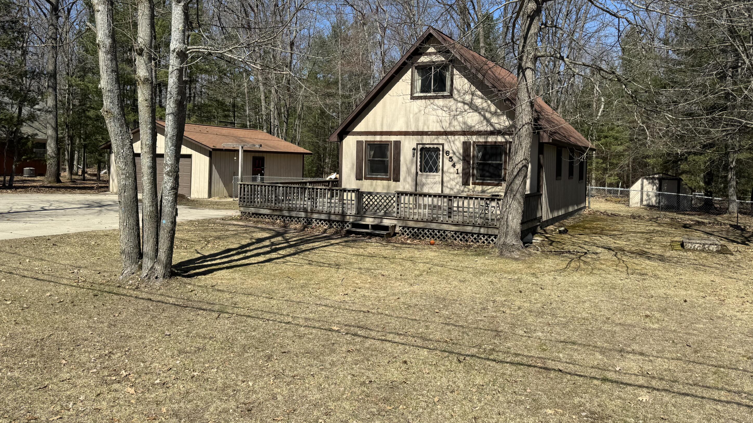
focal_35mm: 27
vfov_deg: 42.6
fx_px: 539
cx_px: 377
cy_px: 162
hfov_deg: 69.9
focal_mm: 6.76
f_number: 1.78
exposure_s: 1/3802
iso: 80
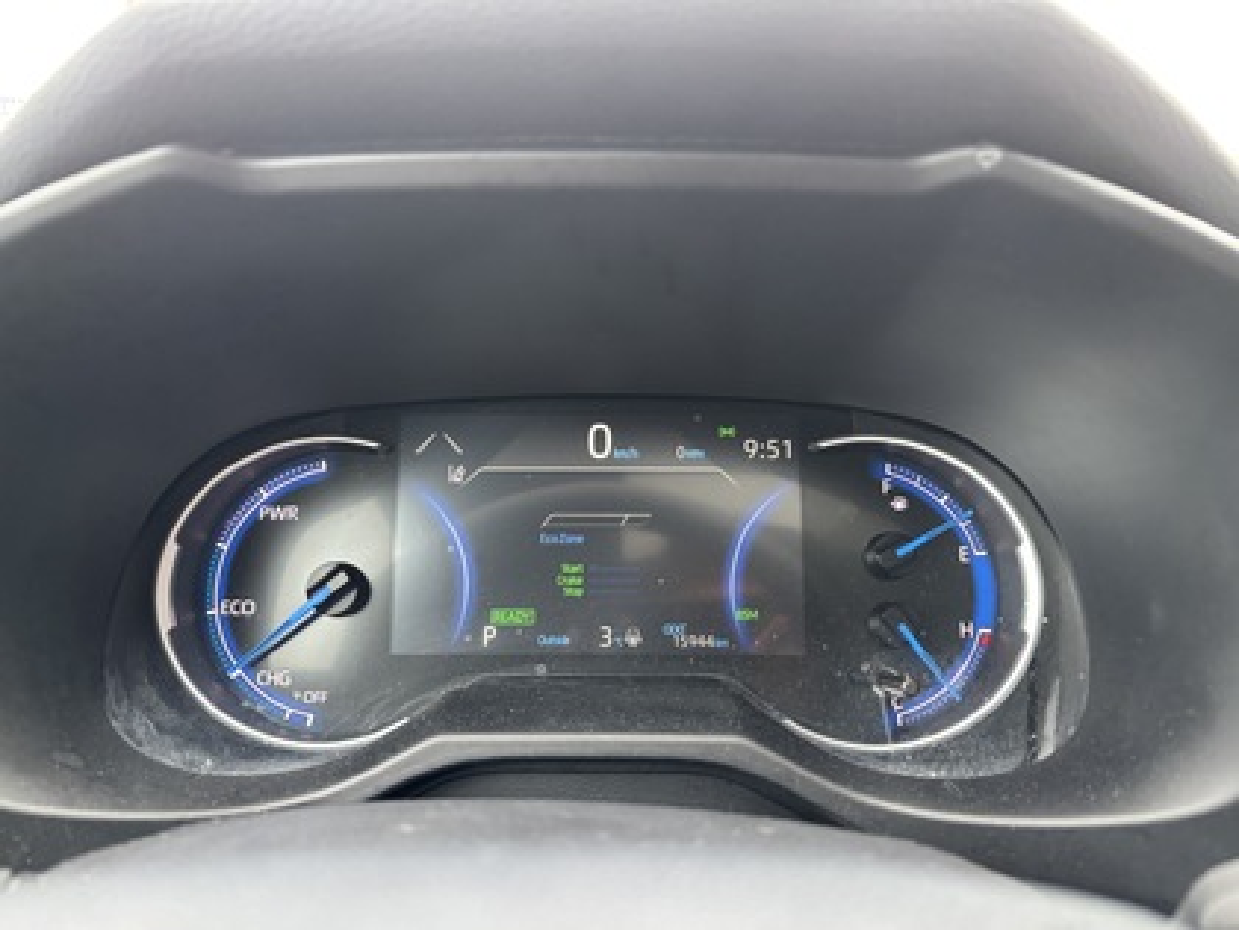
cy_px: 465
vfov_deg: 53.1
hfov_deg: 67.3
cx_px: 620
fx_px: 931
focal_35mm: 26
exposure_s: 1/60
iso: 200
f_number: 1.6
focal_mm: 5.96
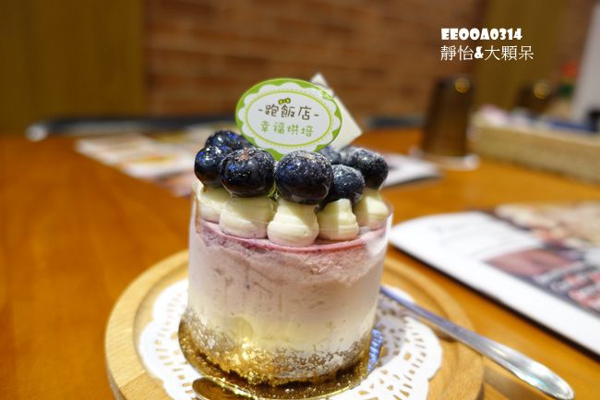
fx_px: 400
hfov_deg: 73.8
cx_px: 300
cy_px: 200
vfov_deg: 53.1
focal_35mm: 24
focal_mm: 8.8
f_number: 1.8
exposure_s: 1/30
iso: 200
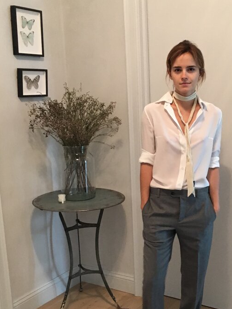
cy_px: 189
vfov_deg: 40.2
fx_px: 420
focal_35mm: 47
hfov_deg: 30.5
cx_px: 165
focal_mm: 4.15
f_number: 2.2
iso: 200
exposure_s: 1/30
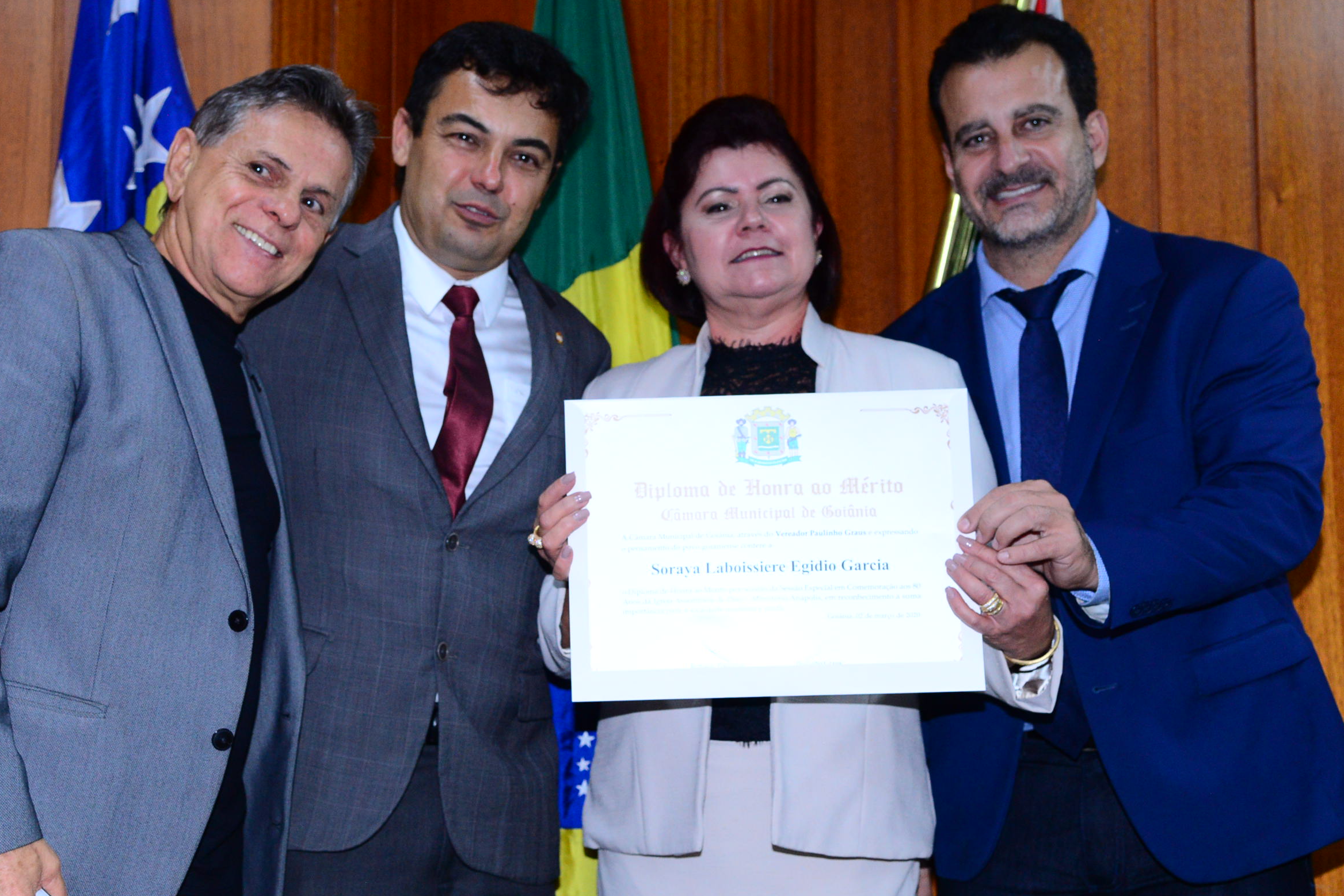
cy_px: 454
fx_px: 2502
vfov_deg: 20.3
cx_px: 573
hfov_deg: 30.0
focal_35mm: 67
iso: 2500
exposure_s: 1/125
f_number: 4.5
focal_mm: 52
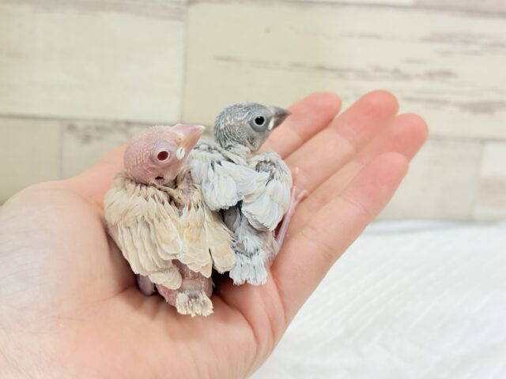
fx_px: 760
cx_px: 253
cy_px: 190
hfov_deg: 36.8
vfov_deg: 28.0
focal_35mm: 52
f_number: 1.6
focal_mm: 5.96
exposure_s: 1/33
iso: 125
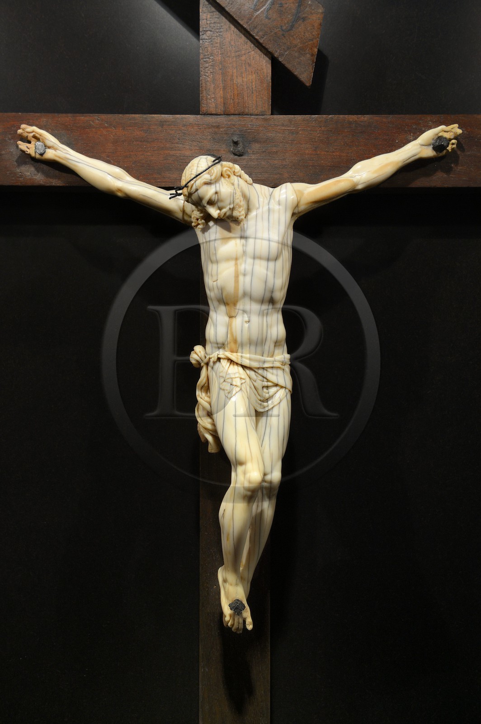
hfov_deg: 30.5
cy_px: 362
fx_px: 883
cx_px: 240
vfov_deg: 44.5
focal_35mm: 44
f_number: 8
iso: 400
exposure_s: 1/15
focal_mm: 44
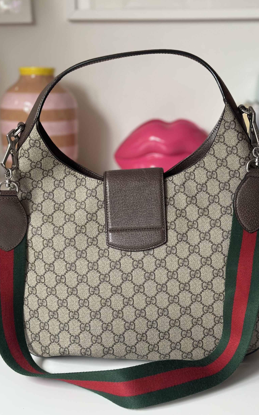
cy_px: 215
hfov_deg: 24.4
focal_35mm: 53
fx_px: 599
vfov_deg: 38.2
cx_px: 136
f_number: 1.78
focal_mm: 6.86
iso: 125
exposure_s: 1/89
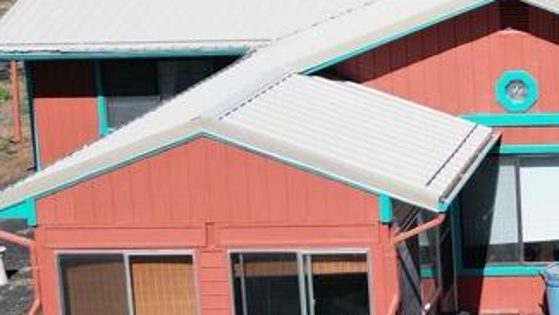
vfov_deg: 11.7
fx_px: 1527
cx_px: 724
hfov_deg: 19.2
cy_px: 38
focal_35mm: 103
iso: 200
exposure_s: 1/4000
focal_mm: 6.72
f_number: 1.7
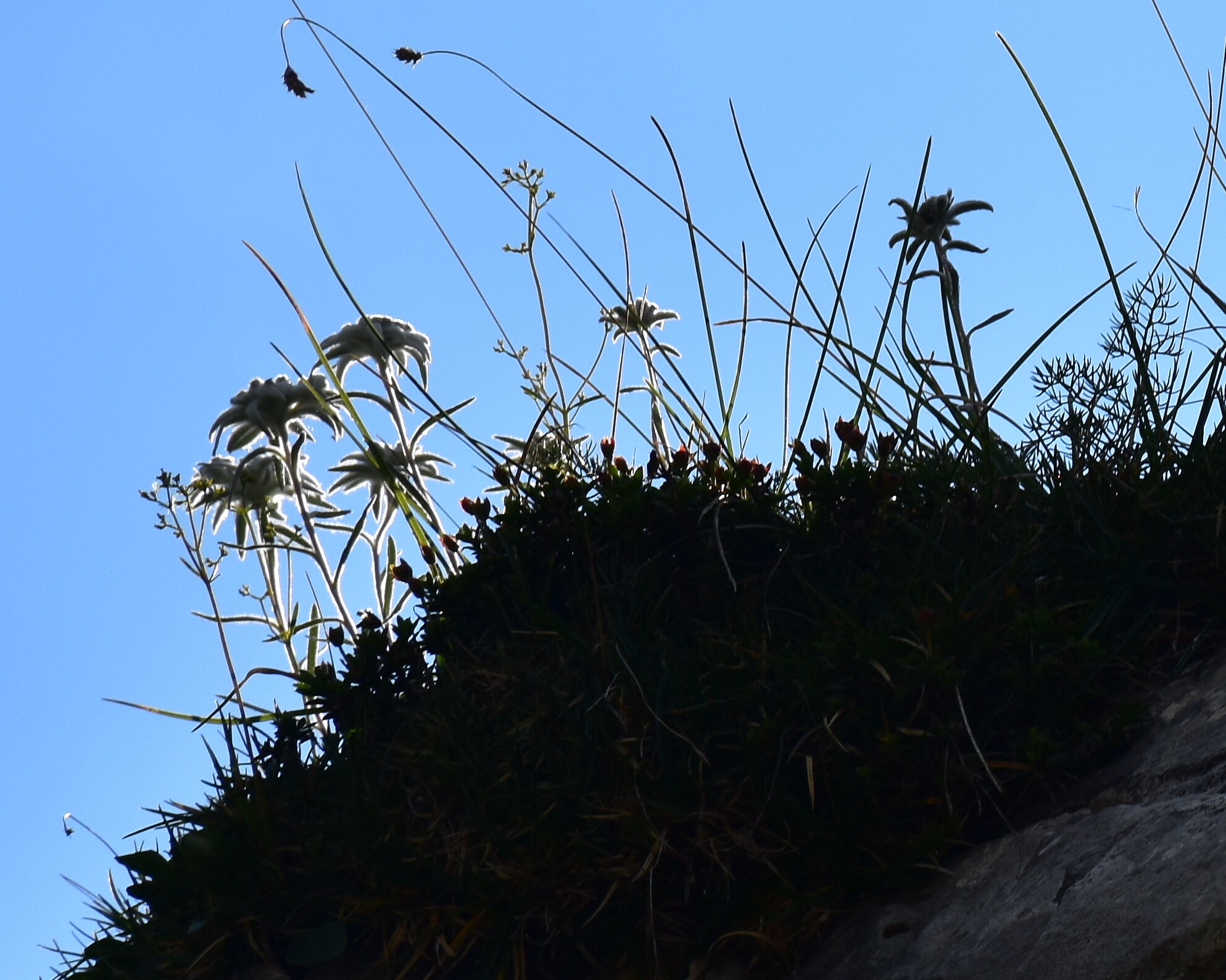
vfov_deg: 6.5
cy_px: 488
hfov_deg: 8.1
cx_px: 647
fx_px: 8635
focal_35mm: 238
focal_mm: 140
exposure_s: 1/500
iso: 250
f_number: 11
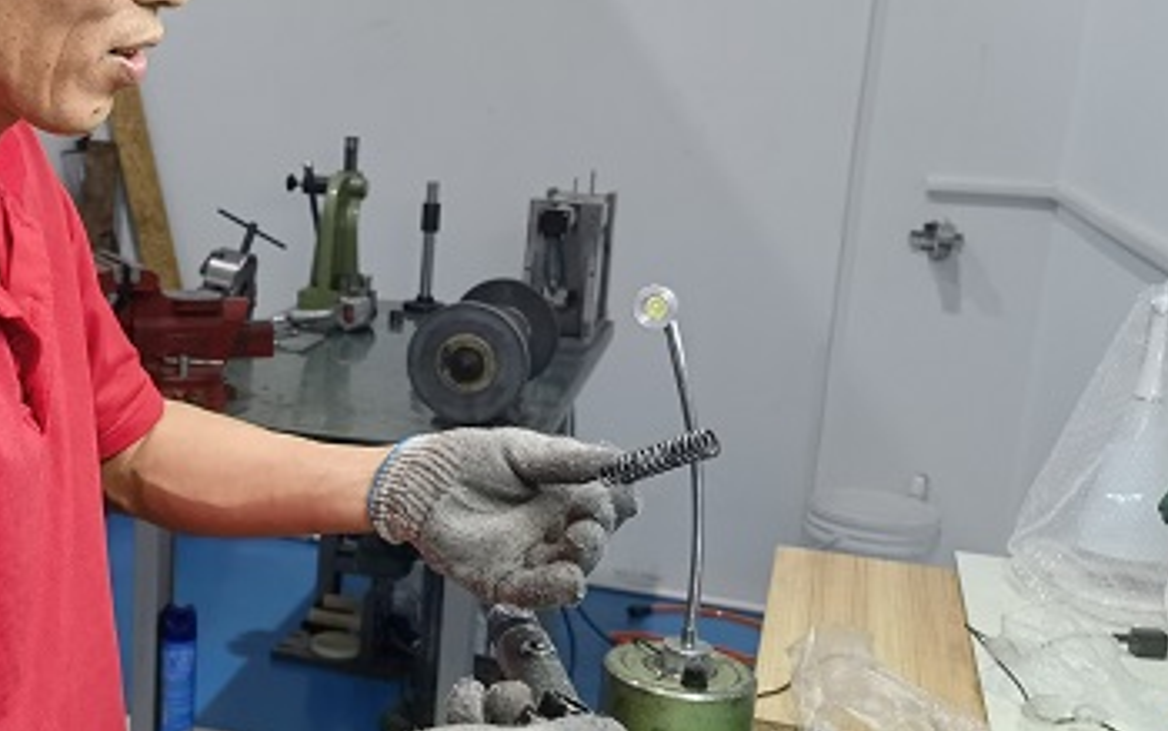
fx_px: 1560
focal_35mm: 49
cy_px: 367
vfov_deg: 26.4
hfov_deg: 39.9
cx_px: 287
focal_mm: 6.67
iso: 320
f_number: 1.9
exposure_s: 1/100
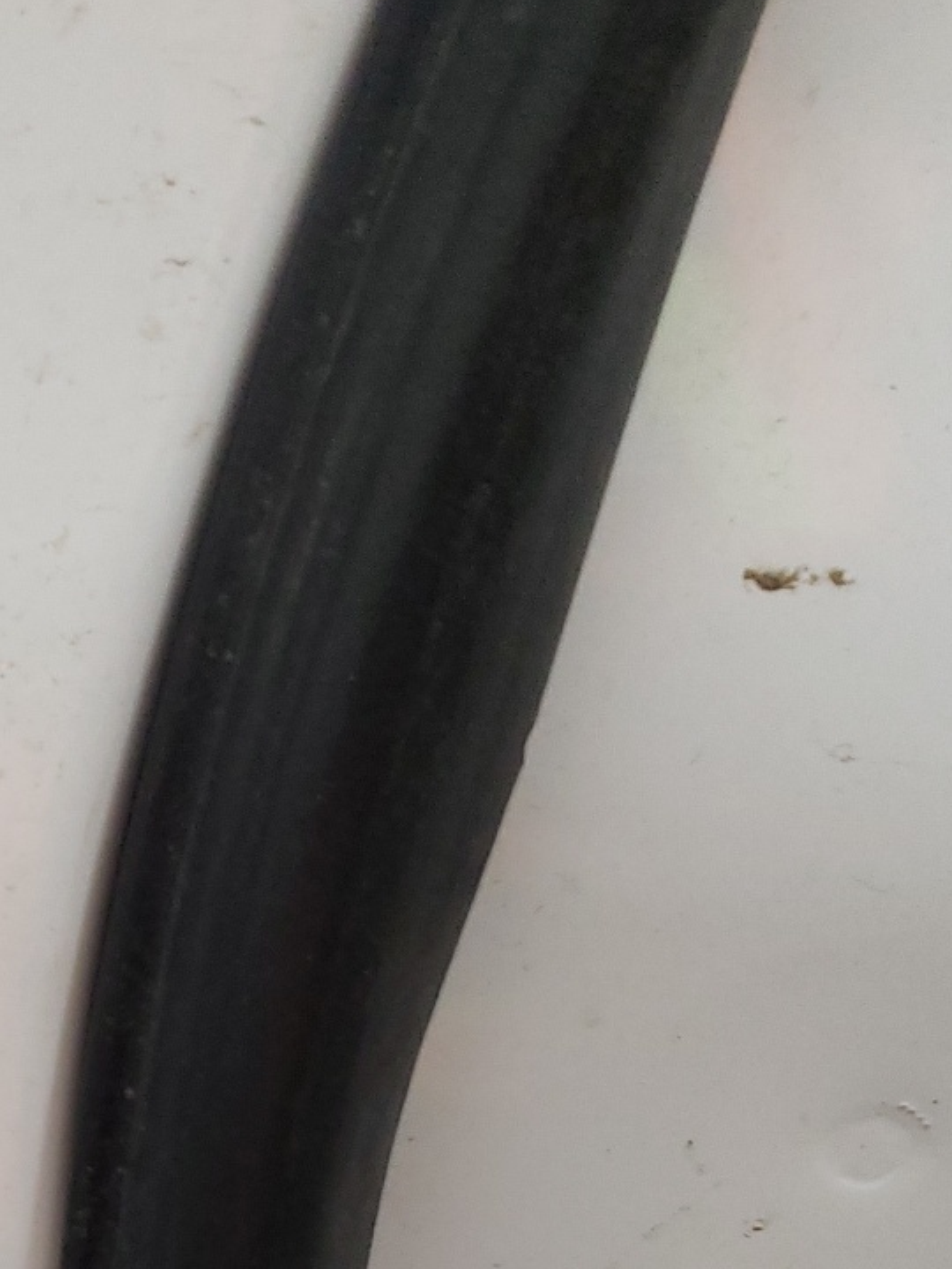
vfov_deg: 24.4
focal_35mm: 77
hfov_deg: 18.4
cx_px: -99
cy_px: 1203
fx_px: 2824
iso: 169
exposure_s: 1/60.2
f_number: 1.5
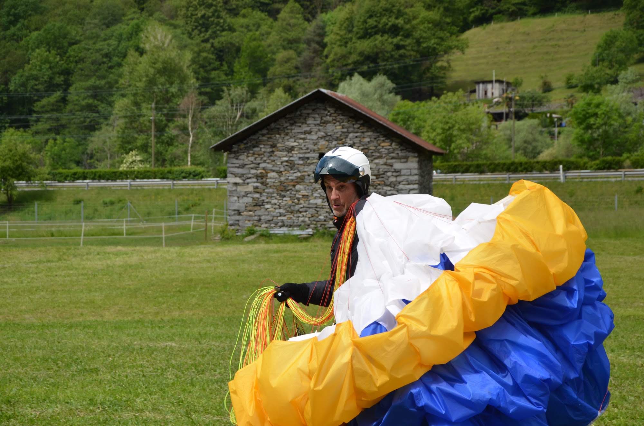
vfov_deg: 12.1
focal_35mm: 112
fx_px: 2008
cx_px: 322
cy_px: 213
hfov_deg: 18.2
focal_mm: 75
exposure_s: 1/250
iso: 100
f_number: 7.1
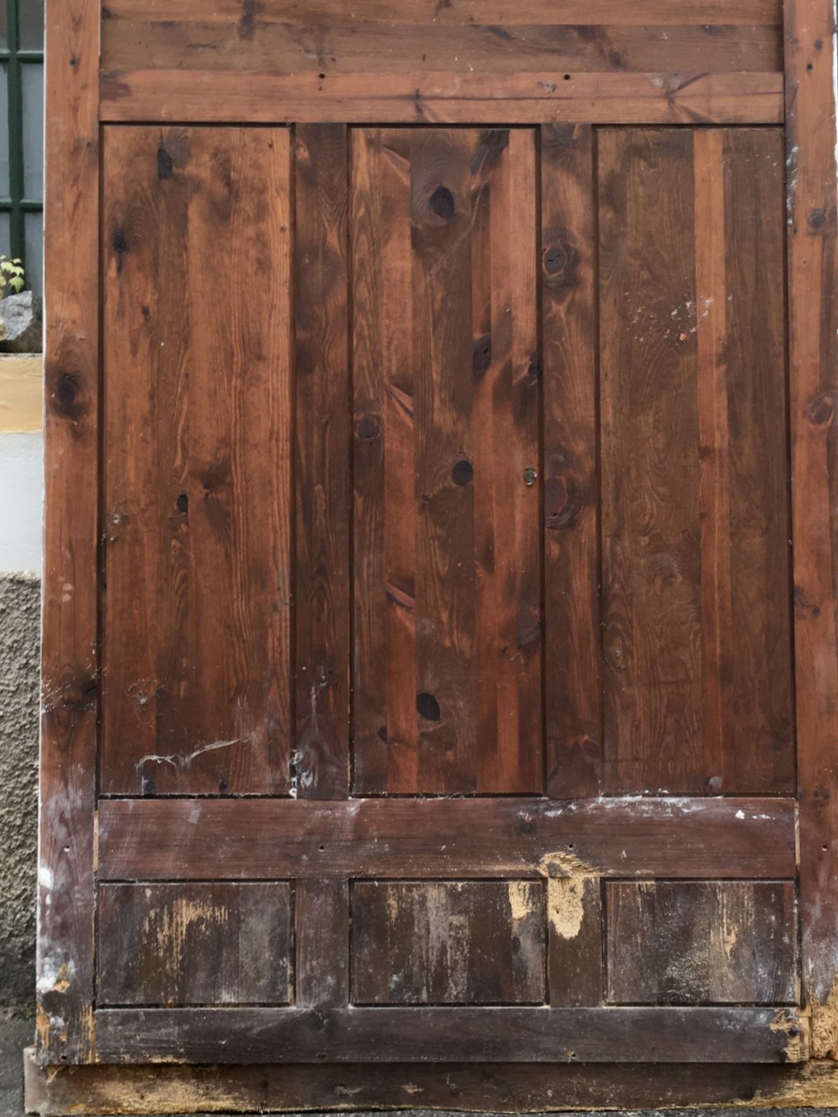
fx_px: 1065
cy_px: 536
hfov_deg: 42.9
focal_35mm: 33
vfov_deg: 55.3
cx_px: 451
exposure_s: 1/100
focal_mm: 4.15
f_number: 2.2
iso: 40
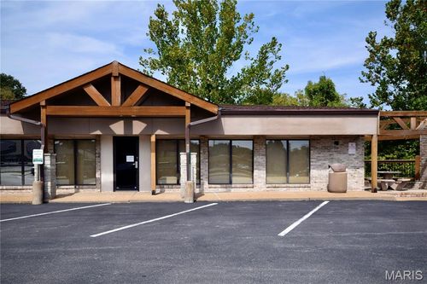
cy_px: 142
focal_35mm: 30
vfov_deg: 43.6
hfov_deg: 61.9
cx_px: 214
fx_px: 356
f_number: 9
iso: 200
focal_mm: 20
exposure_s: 1/320
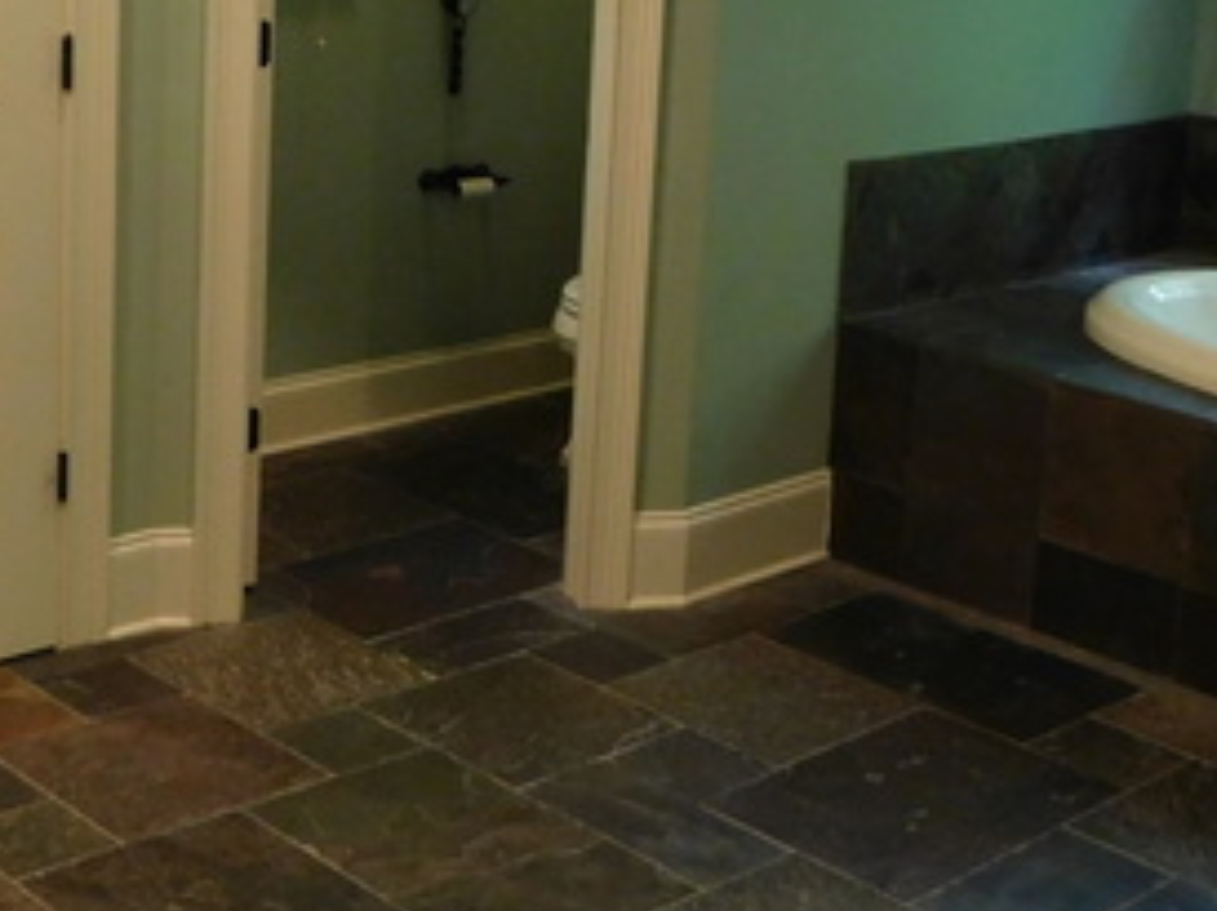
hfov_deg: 29.5
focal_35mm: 65
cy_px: 133
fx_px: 2283
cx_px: 340
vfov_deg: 22.1
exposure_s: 1/30
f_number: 3
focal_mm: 4
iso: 320
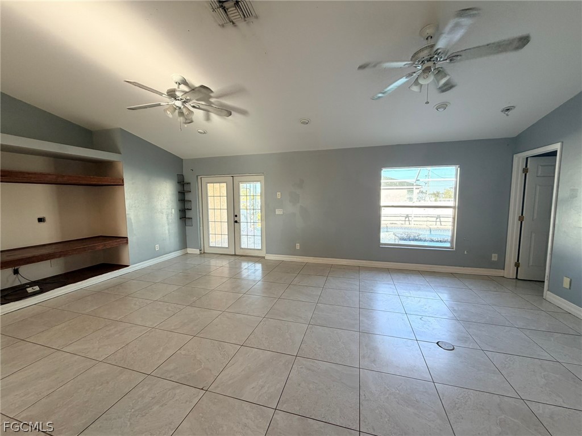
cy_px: 218
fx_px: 235
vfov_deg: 85.7
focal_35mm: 14
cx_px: 291
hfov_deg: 102.1
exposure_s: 1/121
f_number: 2.2
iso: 125
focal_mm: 2.22
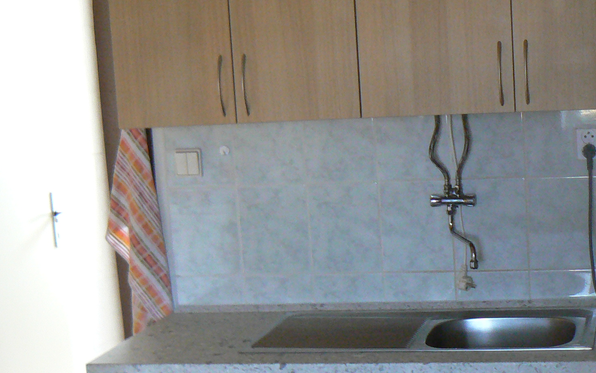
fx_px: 1186
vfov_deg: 17.7
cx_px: 462
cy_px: 285
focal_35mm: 73
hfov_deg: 27.7
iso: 200
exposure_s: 1/8
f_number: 2.8
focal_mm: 6
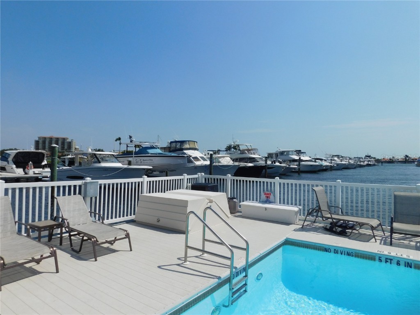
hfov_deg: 73.9
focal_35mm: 23
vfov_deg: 58.9
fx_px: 279
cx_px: 210
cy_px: 158
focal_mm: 4
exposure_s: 1/1000
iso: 125
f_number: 6
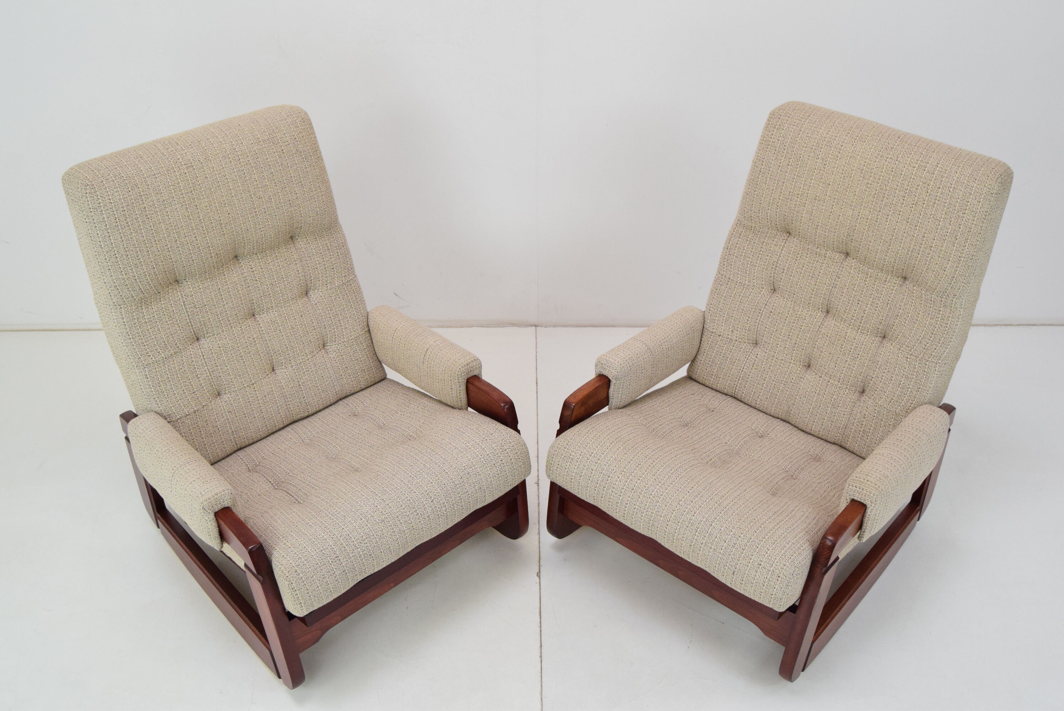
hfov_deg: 57.2
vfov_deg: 40.0
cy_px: 356
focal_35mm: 33
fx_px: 976
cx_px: 532
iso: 1600
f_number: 8
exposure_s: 1/250
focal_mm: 22
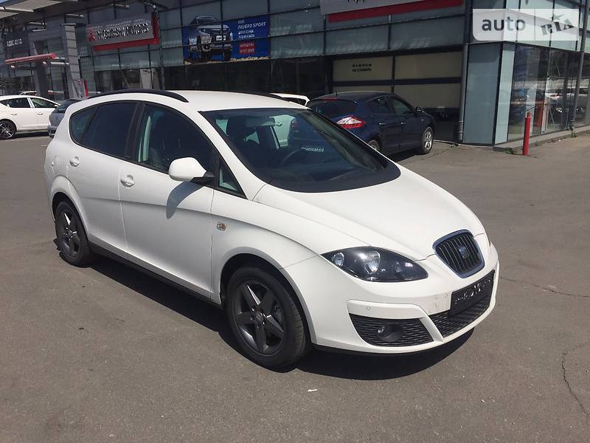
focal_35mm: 29
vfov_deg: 48.2
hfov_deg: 61.7
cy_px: 222
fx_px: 494
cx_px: 295
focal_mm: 4.2
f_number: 2.2
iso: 32
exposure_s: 1/5650
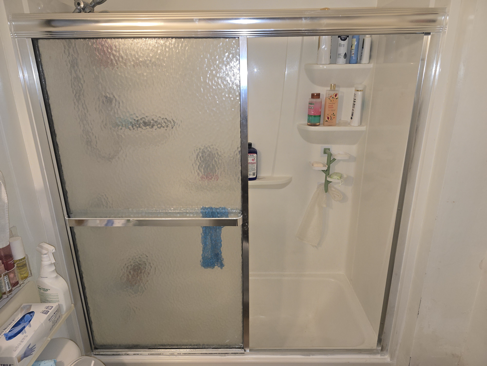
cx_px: 244
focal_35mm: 23
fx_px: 324
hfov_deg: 73.9
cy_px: 183
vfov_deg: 58.9
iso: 125
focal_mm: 6.3
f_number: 1.7
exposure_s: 1/60
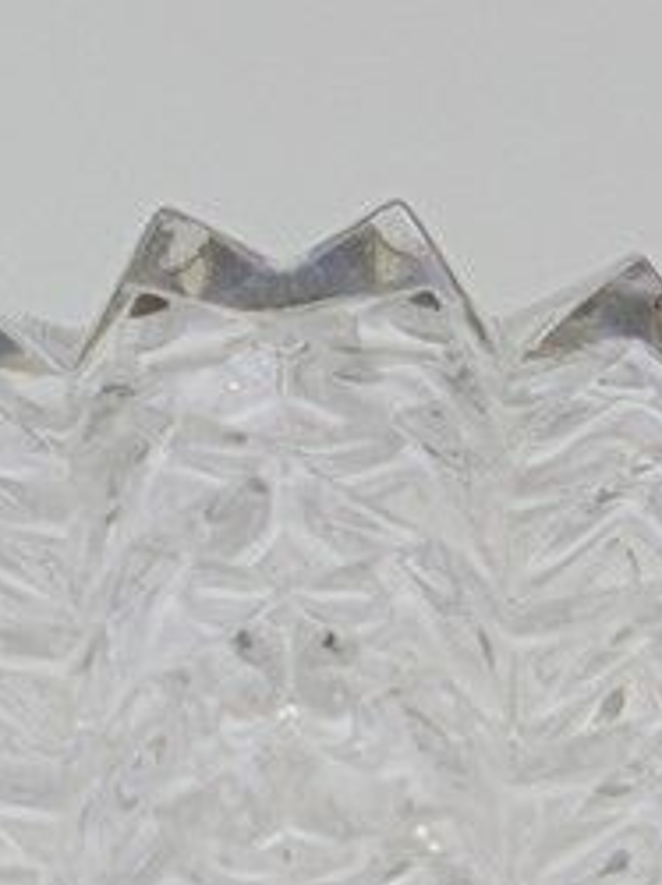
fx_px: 3499
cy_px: 1536
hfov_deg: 10.8
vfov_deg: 13.2
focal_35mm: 137
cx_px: 338
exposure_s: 1/40
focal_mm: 6.9
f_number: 4.2
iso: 100
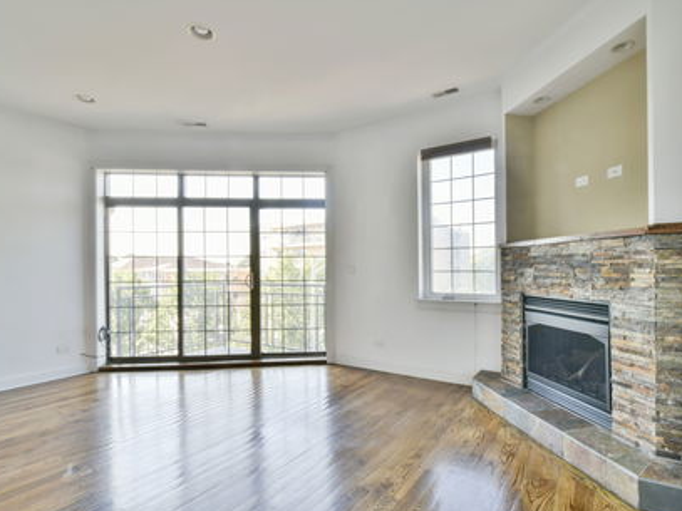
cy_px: 263
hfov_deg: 91.0
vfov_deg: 74.7
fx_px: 335
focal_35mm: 17
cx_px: 354
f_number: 20
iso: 125
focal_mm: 10
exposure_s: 1/1.67
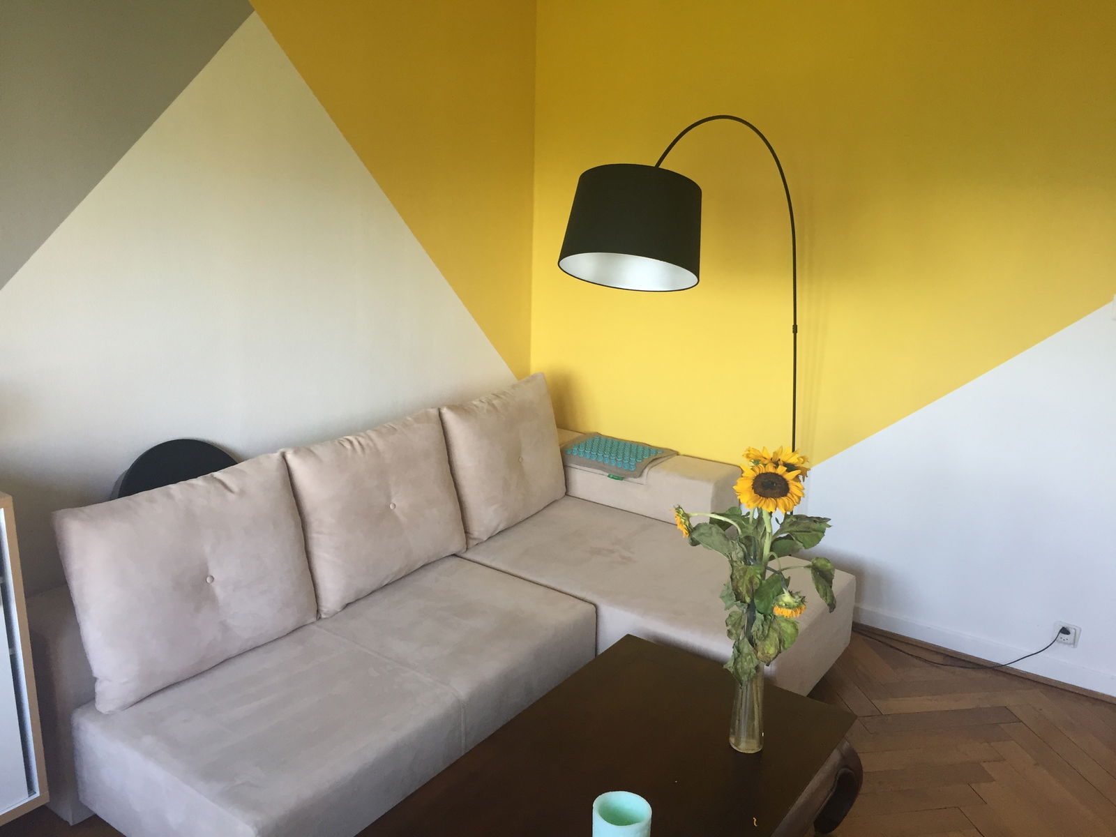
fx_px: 935
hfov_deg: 61.7
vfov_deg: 48.2
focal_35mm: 29
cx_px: 558
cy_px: 418
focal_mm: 4.15
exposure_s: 1/33
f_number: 2.2
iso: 50
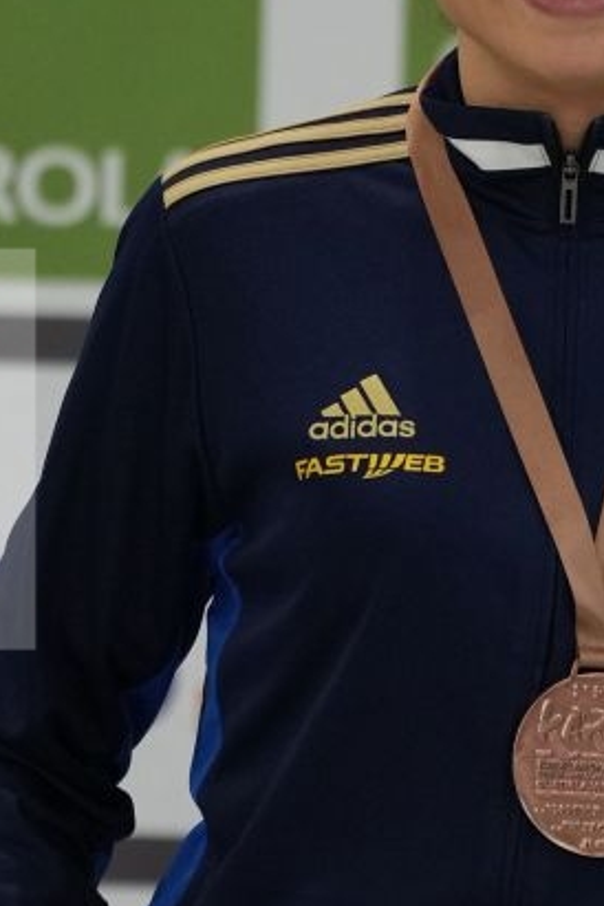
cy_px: 450
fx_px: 22019
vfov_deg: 2.4
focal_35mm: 875
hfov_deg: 1.6
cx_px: 578
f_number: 2.8
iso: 1600
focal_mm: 200
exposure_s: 1/500
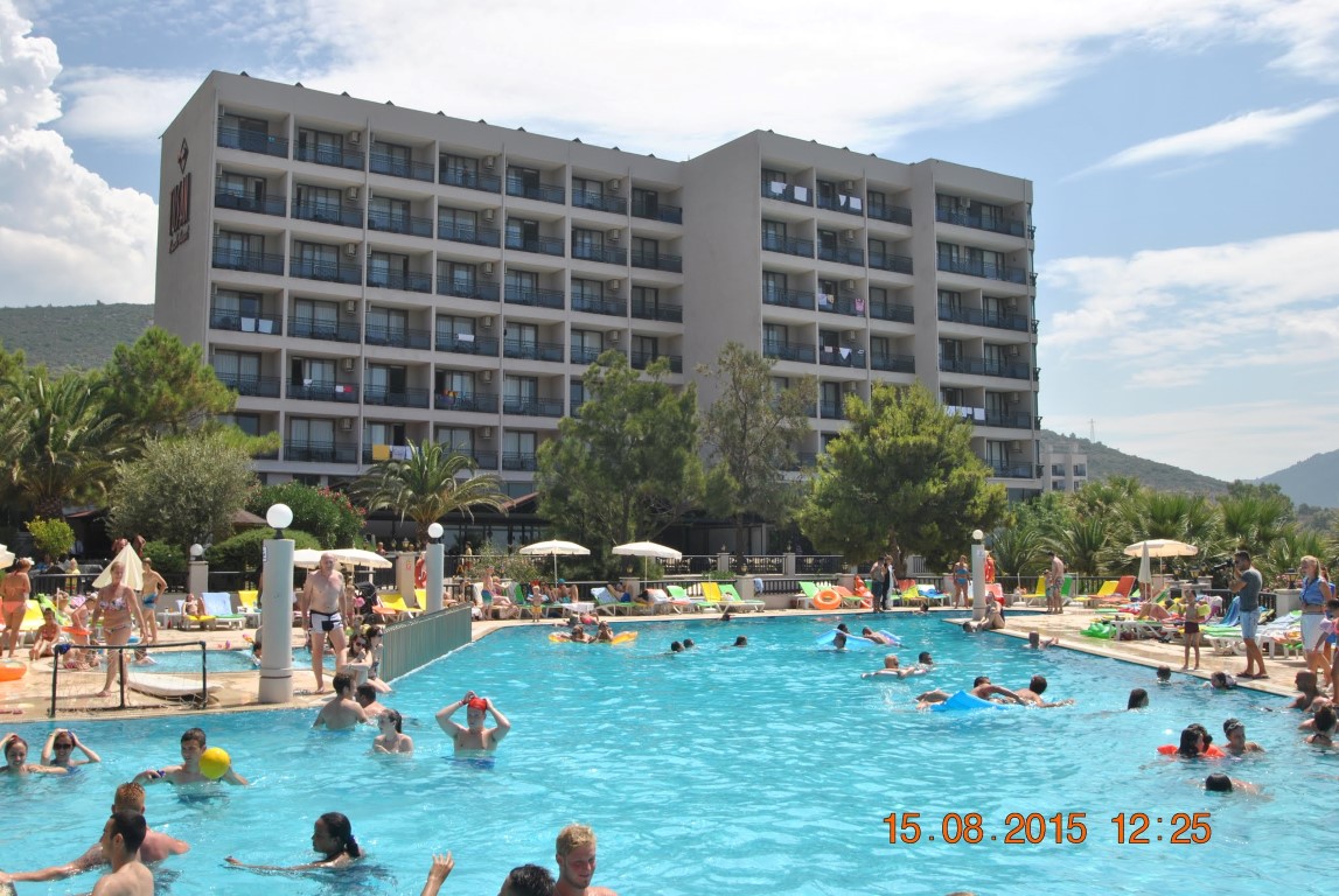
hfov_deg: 57.2
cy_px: 448
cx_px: 670
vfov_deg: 40.1
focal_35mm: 33
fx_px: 1229
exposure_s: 1/200
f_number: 10
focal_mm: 22
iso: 100
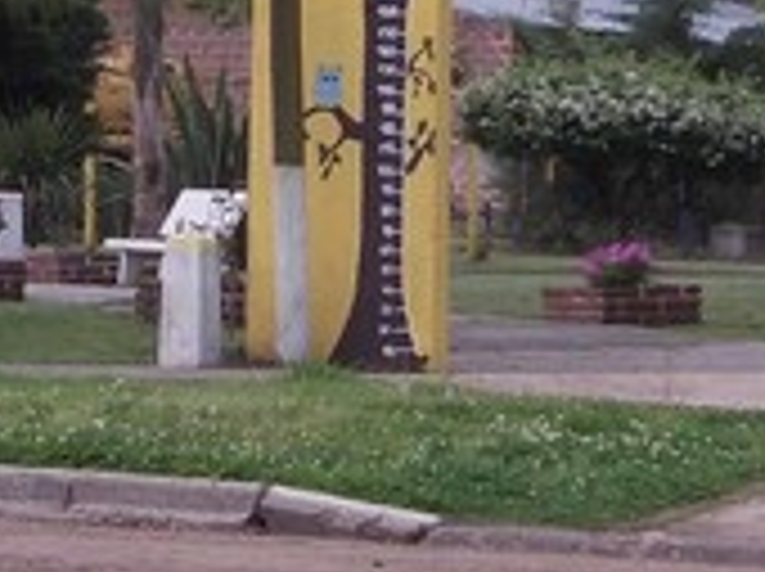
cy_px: -5
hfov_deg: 7.3
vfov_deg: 5.5
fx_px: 5981
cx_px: 454
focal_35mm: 271
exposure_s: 1/400
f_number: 4
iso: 80
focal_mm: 8.5
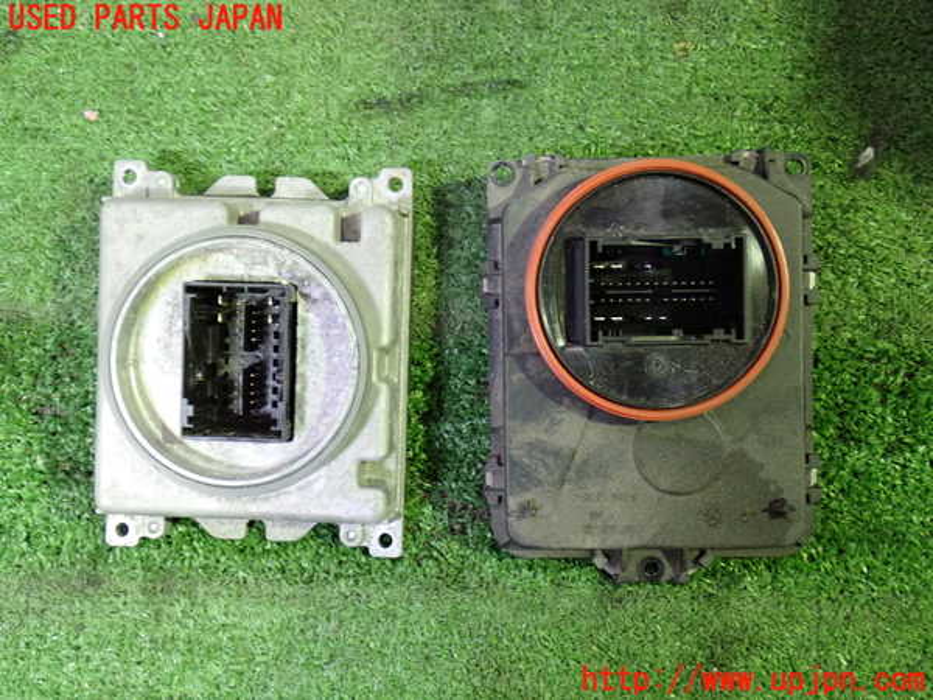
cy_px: 350
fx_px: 1024
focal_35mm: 38
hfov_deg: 49.0
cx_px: 466
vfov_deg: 37.7
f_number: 2.7
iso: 800
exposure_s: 1/25
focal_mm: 6.83
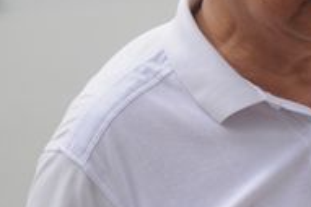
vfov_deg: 4.7
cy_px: 26
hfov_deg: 7.0
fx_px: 2540
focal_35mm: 294
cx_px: 324
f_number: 4
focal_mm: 75
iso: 200
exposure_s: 1/1600
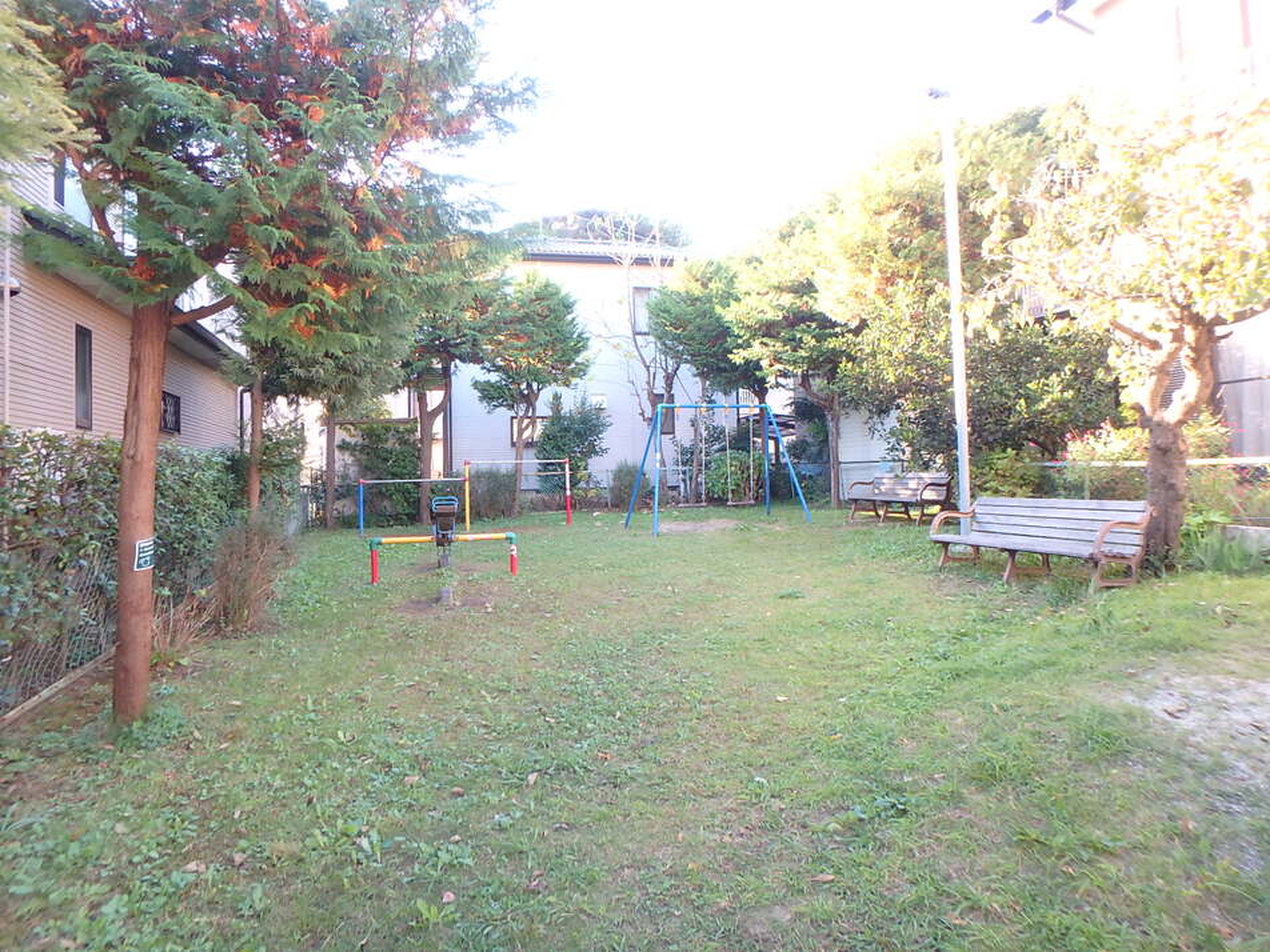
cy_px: 476
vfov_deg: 63.4
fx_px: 770
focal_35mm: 21
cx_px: 635
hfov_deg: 79.0
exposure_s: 1/50
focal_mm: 3.7
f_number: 3.5
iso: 200
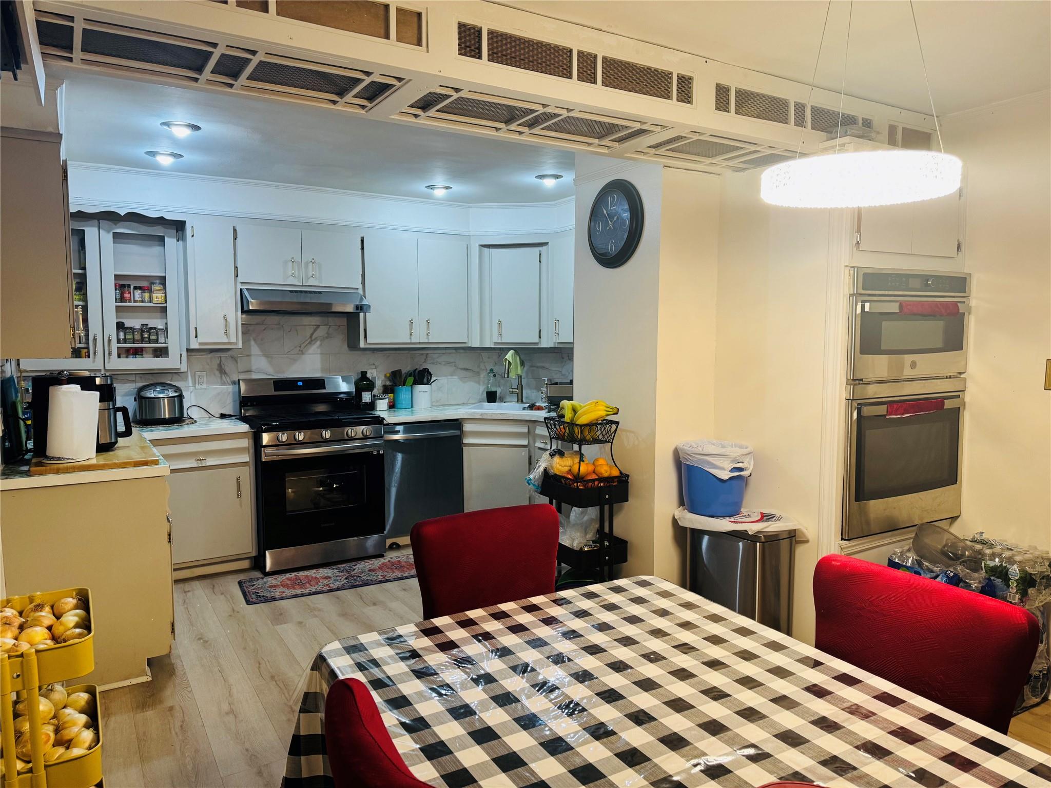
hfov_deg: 71.6
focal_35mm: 24
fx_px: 729
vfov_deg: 56.8
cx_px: 526
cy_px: 394
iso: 160
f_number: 1.78
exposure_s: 1/60
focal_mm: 6.76
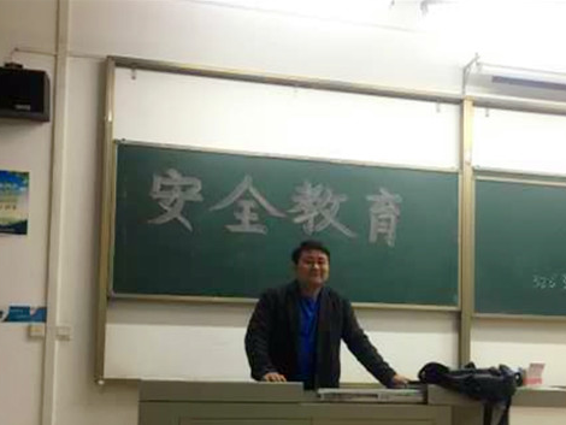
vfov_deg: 38.4
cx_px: 354
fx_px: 605
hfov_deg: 49.6
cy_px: 270
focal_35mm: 37
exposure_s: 1/33
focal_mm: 4.15
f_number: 2.2
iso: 125
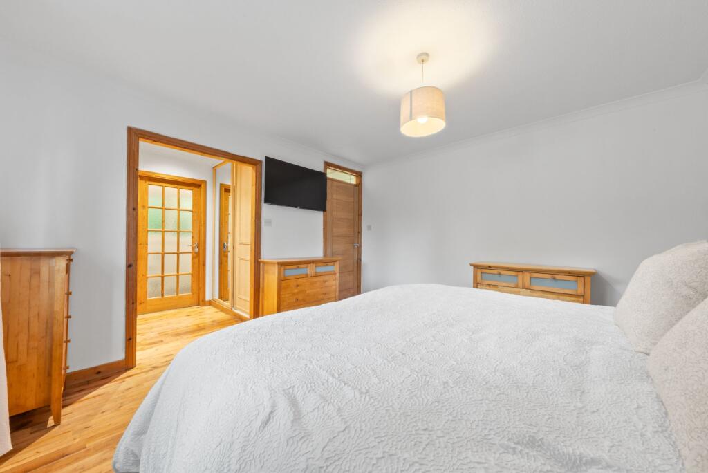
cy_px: 236
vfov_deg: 90.1
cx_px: 354
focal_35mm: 12
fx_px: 236
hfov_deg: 112.6
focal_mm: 12
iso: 800
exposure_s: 10
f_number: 22
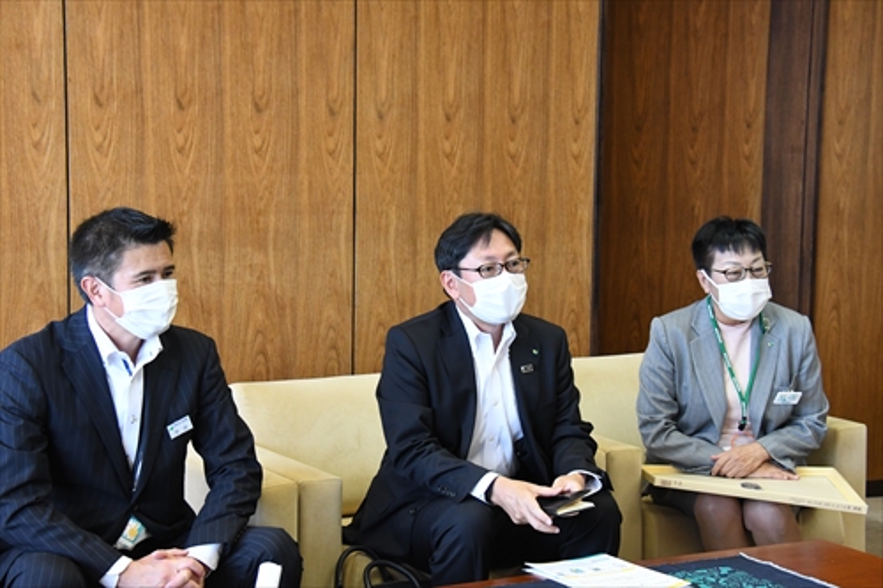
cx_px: 442
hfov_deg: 26.0
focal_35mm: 78
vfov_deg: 17.5
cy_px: 294
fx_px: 1912
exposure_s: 1/200
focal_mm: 52
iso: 2500
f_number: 5.6
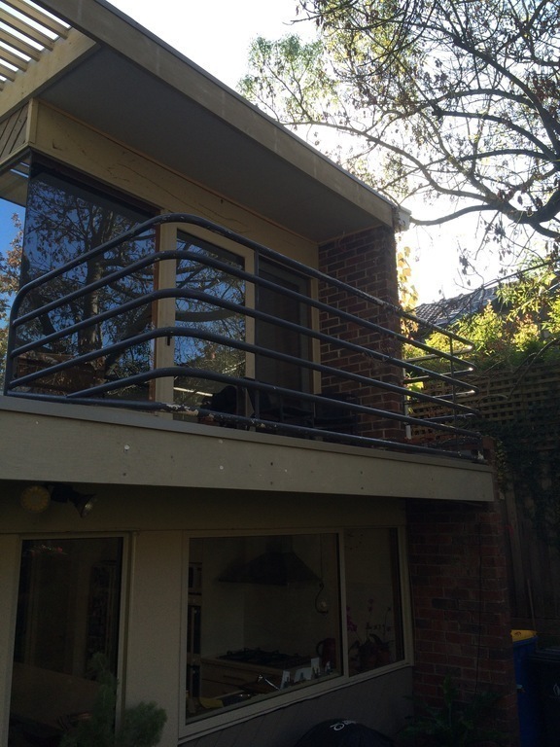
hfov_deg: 48.2
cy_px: 374
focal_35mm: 29
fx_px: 626
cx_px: 280
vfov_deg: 61.7
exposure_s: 1/526
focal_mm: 4.15
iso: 32
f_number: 2.2
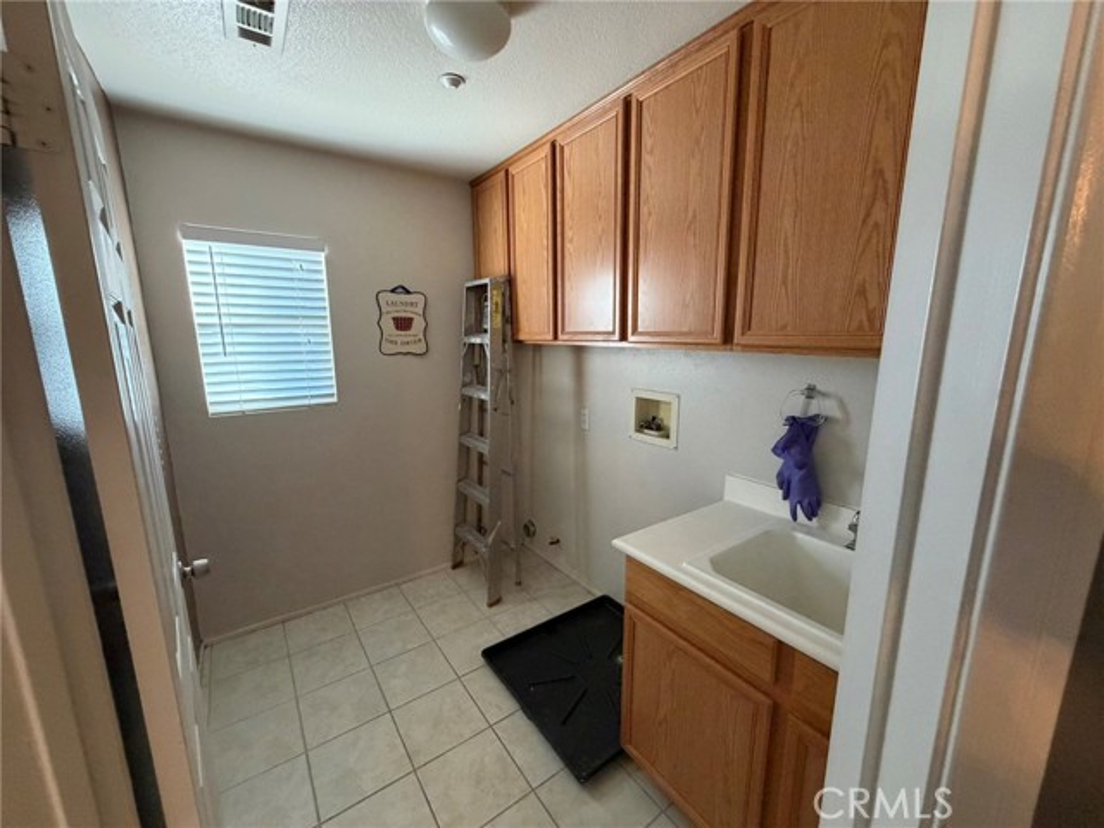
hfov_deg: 102.1
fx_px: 446
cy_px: 414
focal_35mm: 14
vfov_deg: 85.7
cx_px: 552
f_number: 2.2
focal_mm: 2.22
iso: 400
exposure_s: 1/60
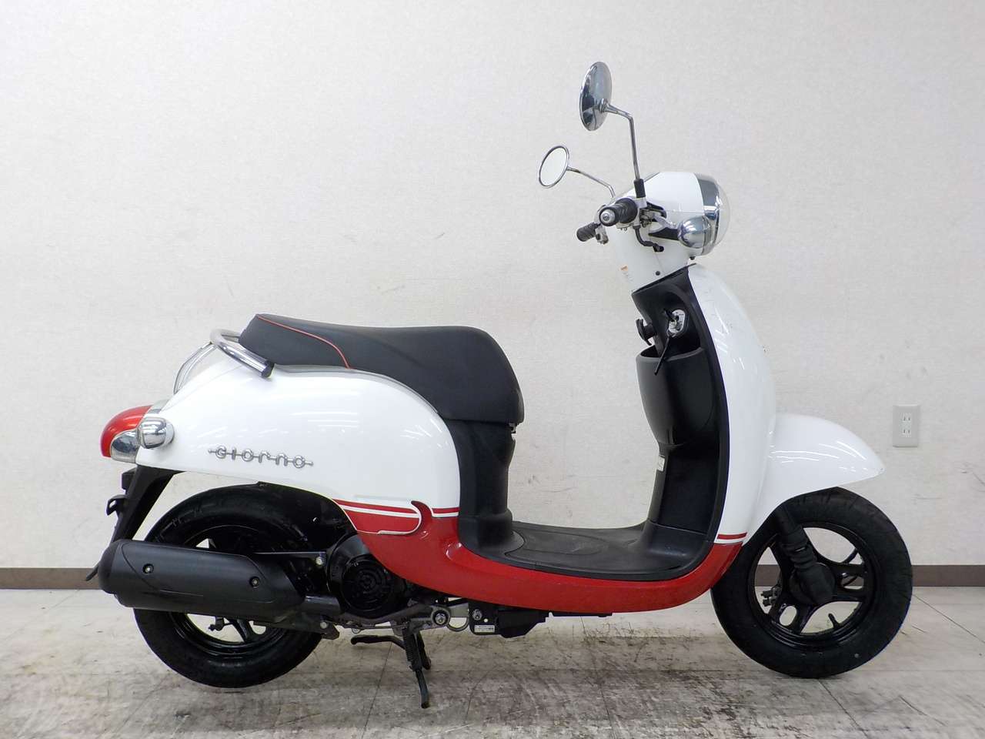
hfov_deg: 60.0
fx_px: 854
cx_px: 492
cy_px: 370
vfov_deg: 46.8
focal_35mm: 30
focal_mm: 4.1
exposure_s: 1/30
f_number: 3.3
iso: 125
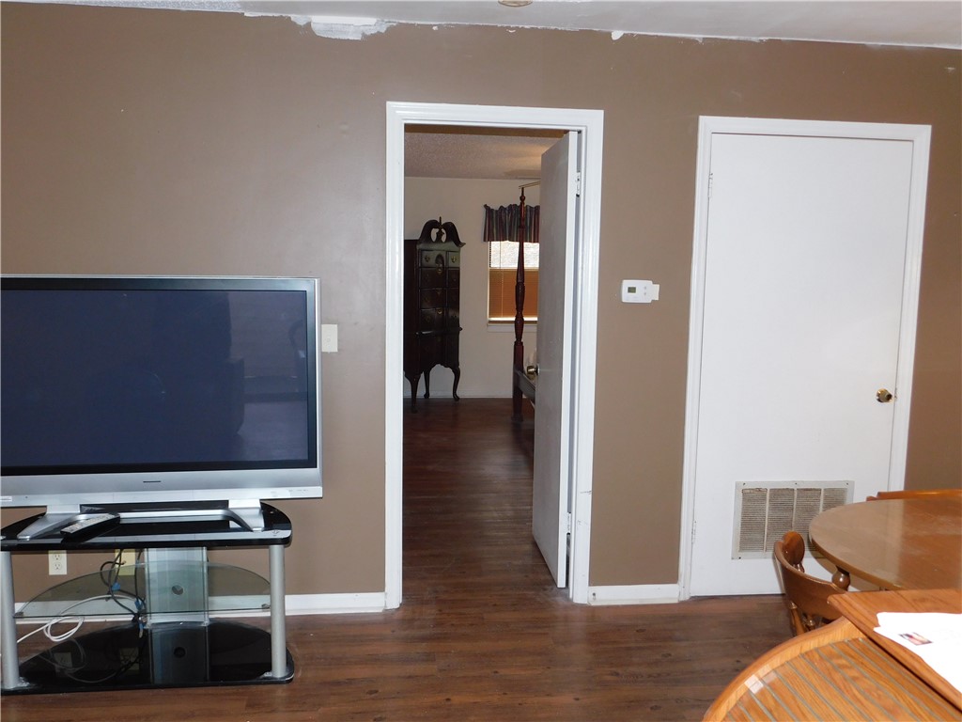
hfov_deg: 60.0
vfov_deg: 46.8
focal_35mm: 30
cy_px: 361
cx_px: 481
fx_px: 834
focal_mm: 5.3
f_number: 3.2
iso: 200
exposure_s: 1/30
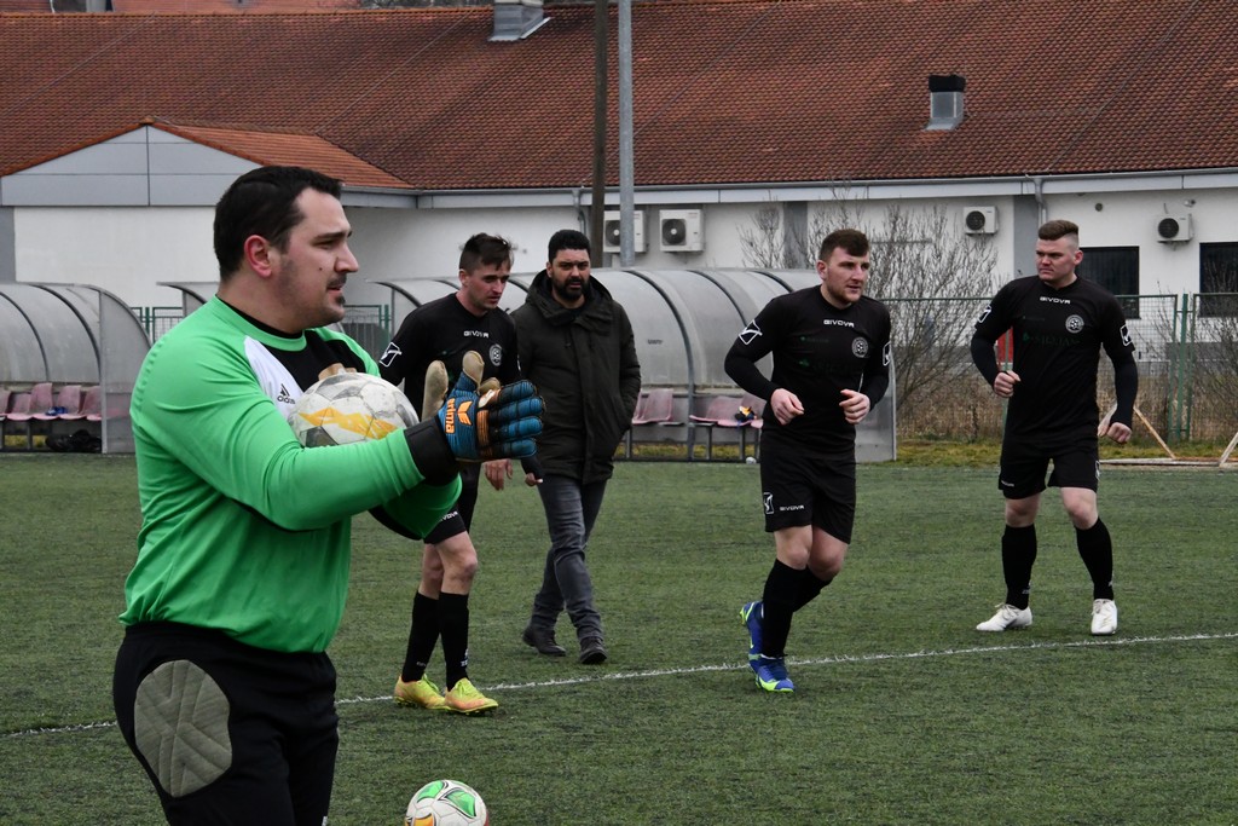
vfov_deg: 9.2
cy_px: 413
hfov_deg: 13.7
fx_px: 5159
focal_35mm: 150
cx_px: 619
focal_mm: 100
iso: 5000
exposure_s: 1/1000
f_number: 16
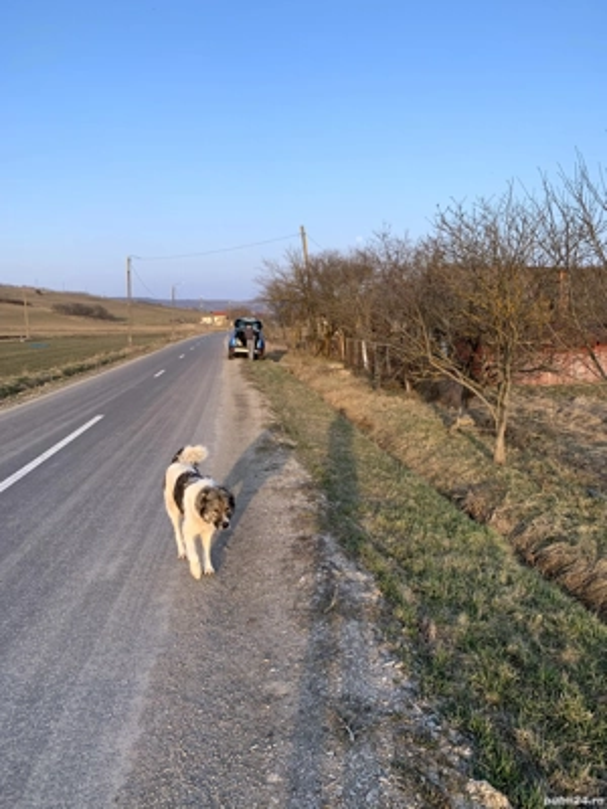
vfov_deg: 67.3
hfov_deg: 53.1
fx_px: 608
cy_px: 404
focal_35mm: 26
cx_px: 304
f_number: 1.8
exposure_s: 1/567
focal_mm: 4.25
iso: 25
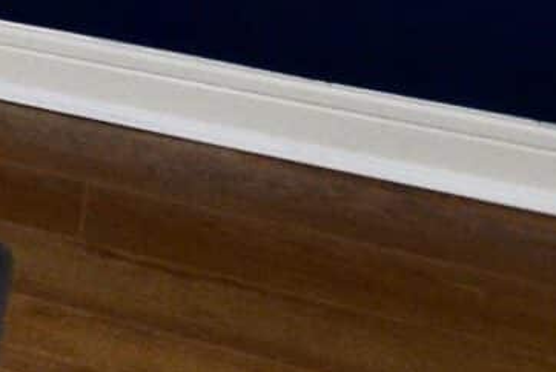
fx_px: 1638
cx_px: -1192
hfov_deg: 10.8
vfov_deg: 10.4
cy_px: -634
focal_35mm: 106
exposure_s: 1/60
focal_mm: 10
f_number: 8
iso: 400
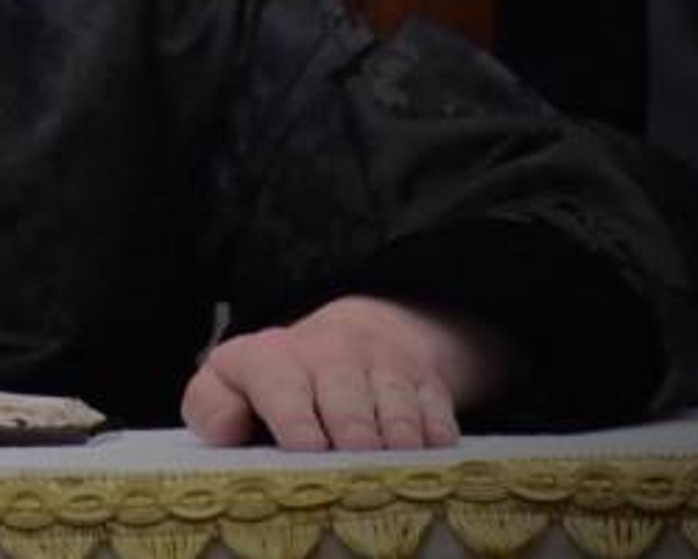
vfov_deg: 0.7
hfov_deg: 0.8
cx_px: -341
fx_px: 47638
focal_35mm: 2306
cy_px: -331
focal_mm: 600
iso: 2000
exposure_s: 1/320
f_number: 6.3
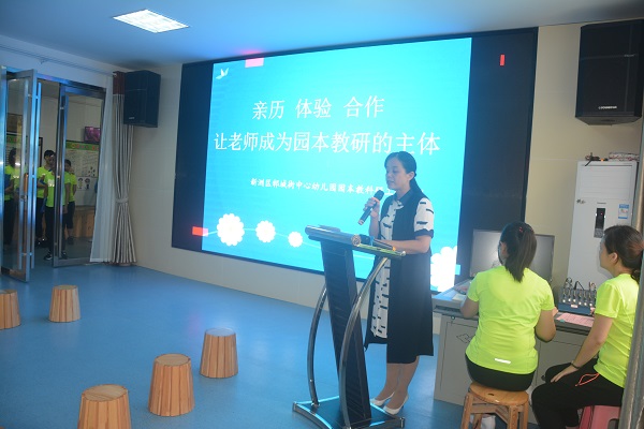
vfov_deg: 47.9
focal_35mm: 27
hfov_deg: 67.4
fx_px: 483
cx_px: 322
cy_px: 214
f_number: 3.5
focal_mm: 18
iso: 560
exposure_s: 1/60
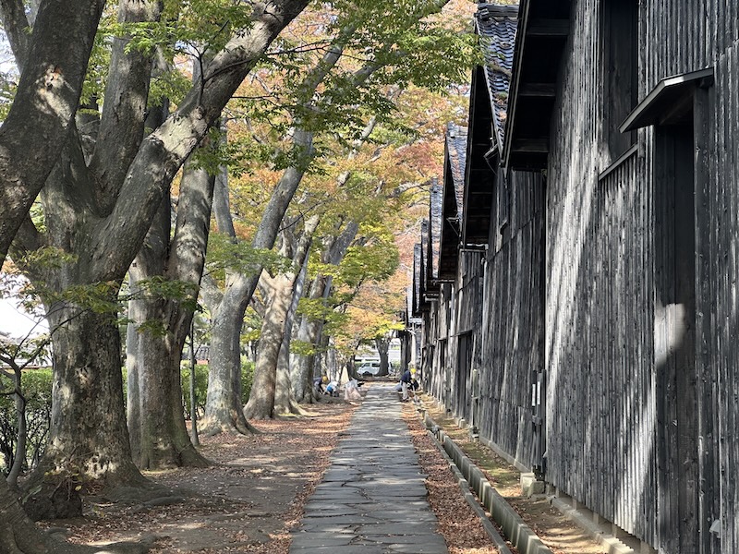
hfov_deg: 25.3
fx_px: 1644
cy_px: 277
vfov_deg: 19.1
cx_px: 370
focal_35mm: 77
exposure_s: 1/99
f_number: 2.8
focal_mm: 9
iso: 50
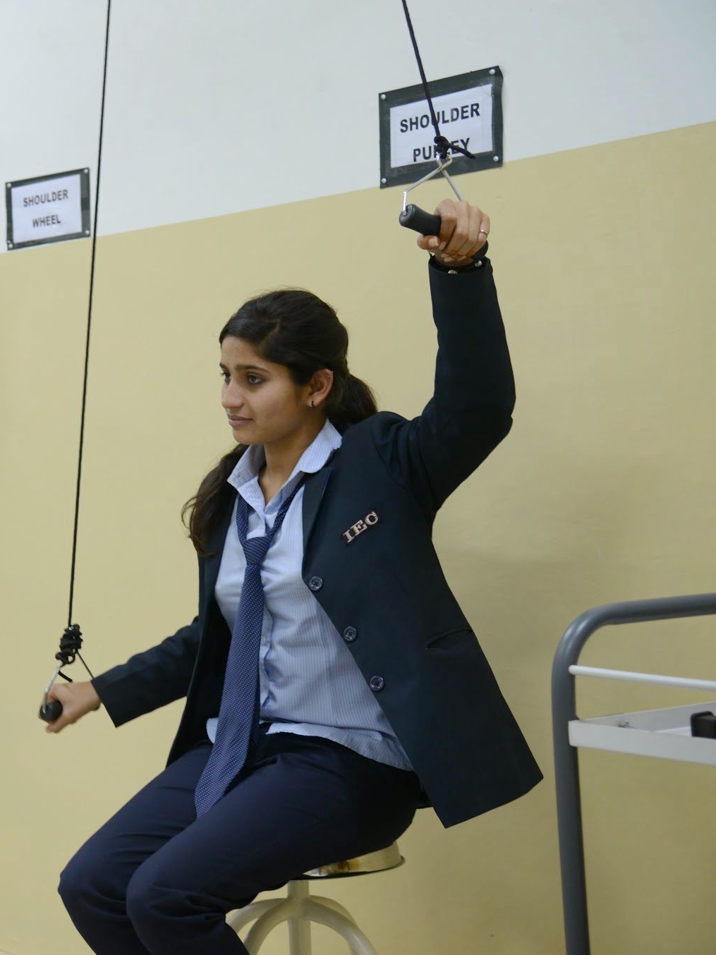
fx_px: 2207
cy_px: 476
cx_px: 53
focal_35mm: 80
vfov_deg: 24.4
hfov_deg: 18.1
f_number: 4.5
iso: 800
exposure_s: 1/60
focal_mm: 55
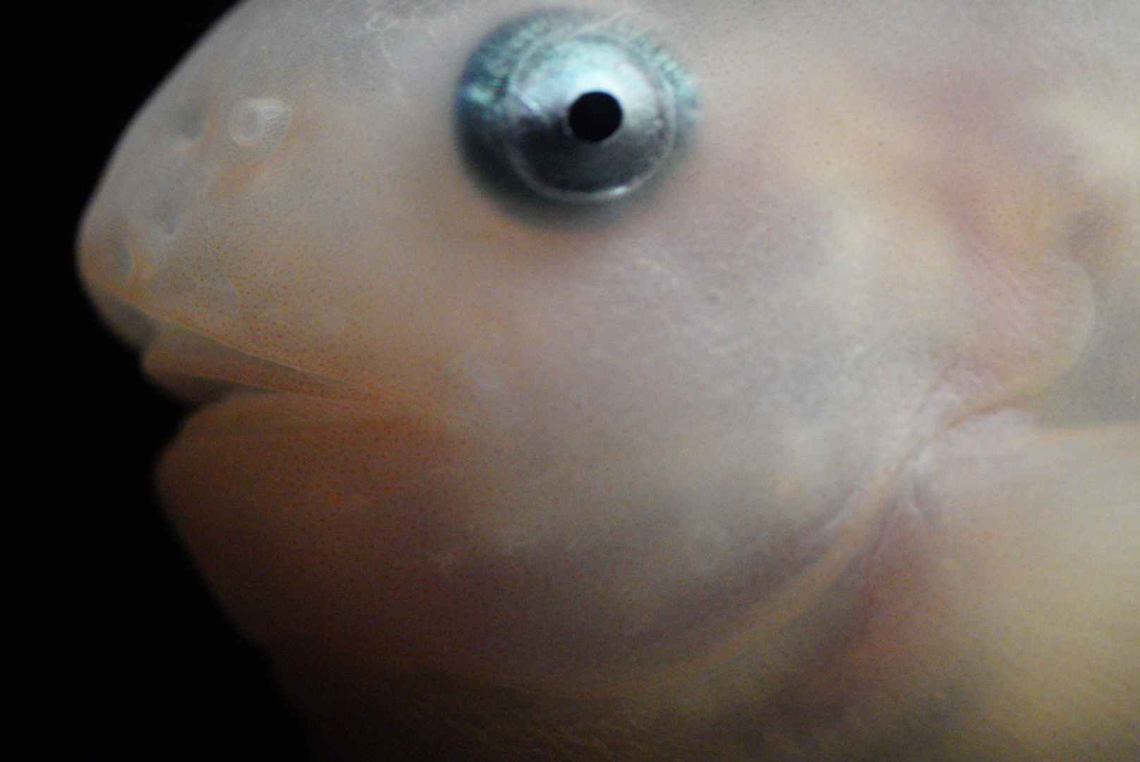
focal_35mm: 135
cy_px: 381
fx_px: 4278
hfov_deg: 15.2
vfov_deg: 10.2
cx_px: 570
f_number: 3.5
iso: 10000
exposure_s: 1/60
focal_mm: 90
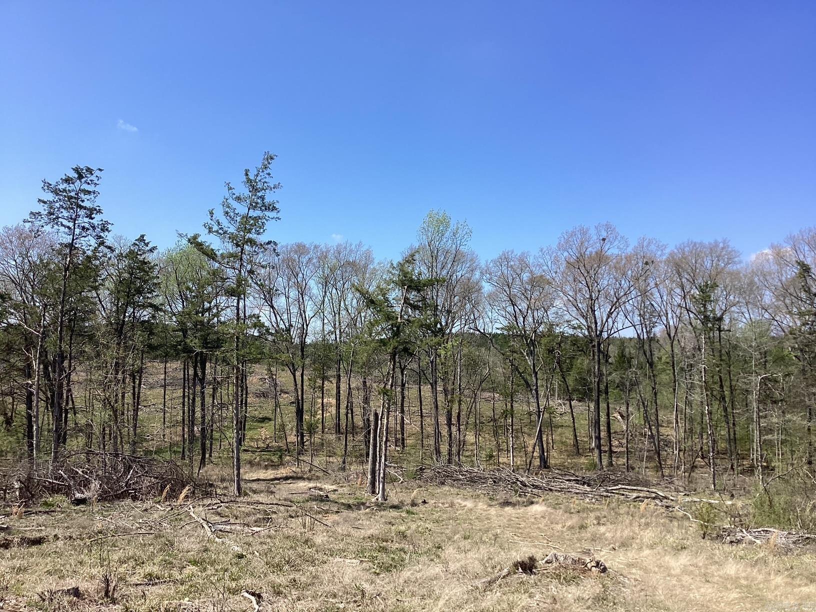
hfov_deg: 58.4
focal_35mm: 31
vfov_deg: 45.4
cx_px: 408
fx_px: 731
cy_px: 306
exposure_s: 1/1164
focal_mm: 3.3
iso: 25
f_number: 2.4
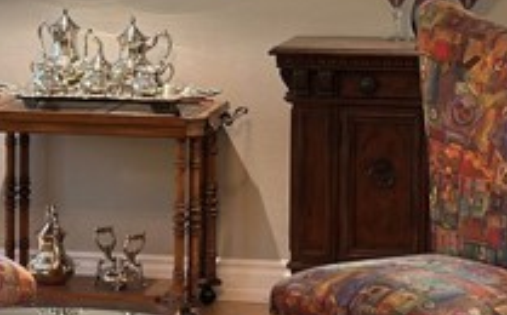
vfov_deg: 8.4
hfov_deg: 13.4
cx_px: 221
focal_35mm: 156
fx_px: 2153
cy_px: 41
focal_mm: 6.86
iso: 125
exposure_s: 1/60
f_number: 1.78
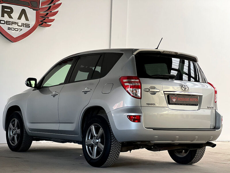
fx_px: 512
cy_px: 86
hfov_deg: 25.3
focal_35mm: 77
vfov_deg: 19.1
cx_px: 115
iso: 200
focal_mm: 9
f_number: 2.8
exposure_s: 1/121
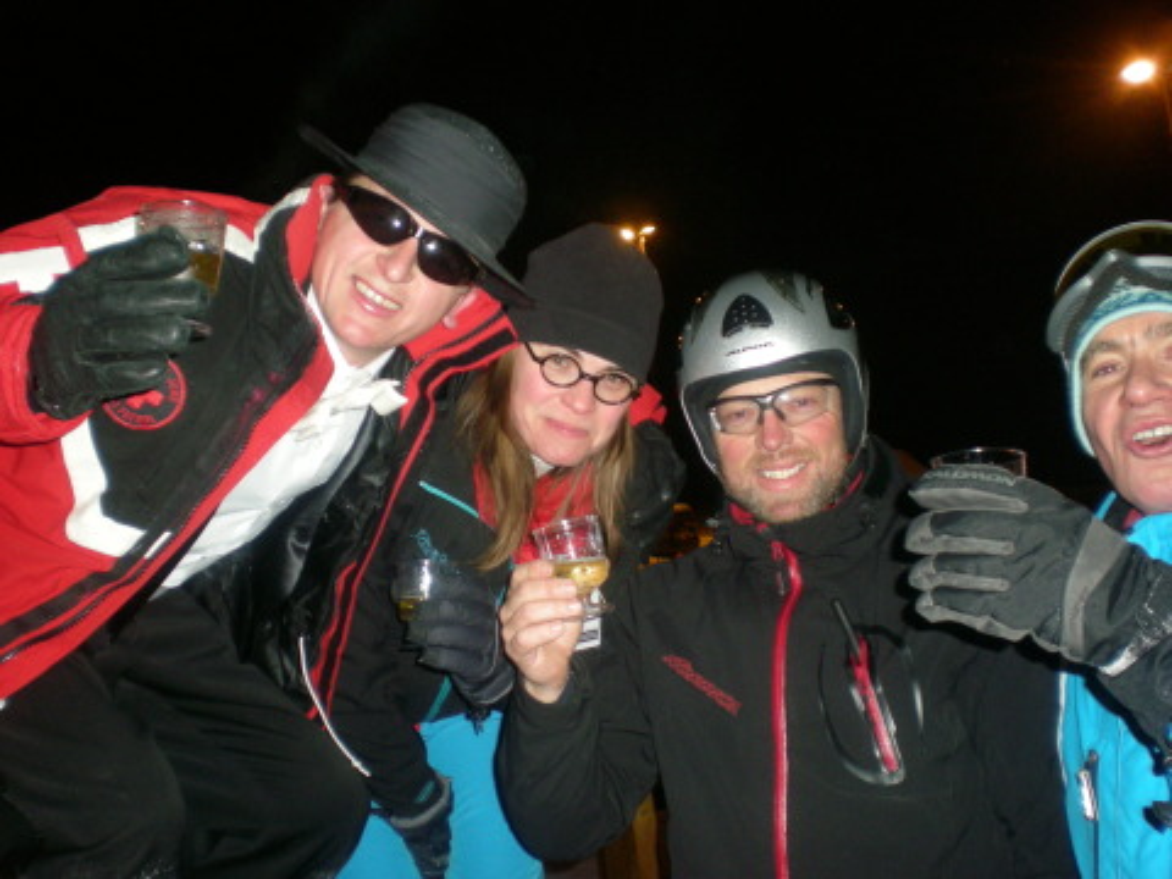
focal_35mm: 38
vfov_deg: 37.7
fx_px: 1287
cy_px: 440
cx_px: 586
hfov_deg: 49.0
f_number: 3.1
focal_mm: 6.3
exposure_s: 1/60
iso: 205
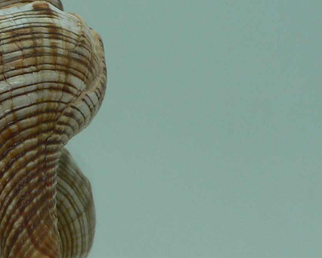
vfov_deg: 18.5
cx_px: 4
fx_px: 791
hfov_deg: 22.2
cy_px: 127
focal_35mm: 83
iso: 80
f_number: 2.8
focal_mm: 4.6
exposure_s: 1/80
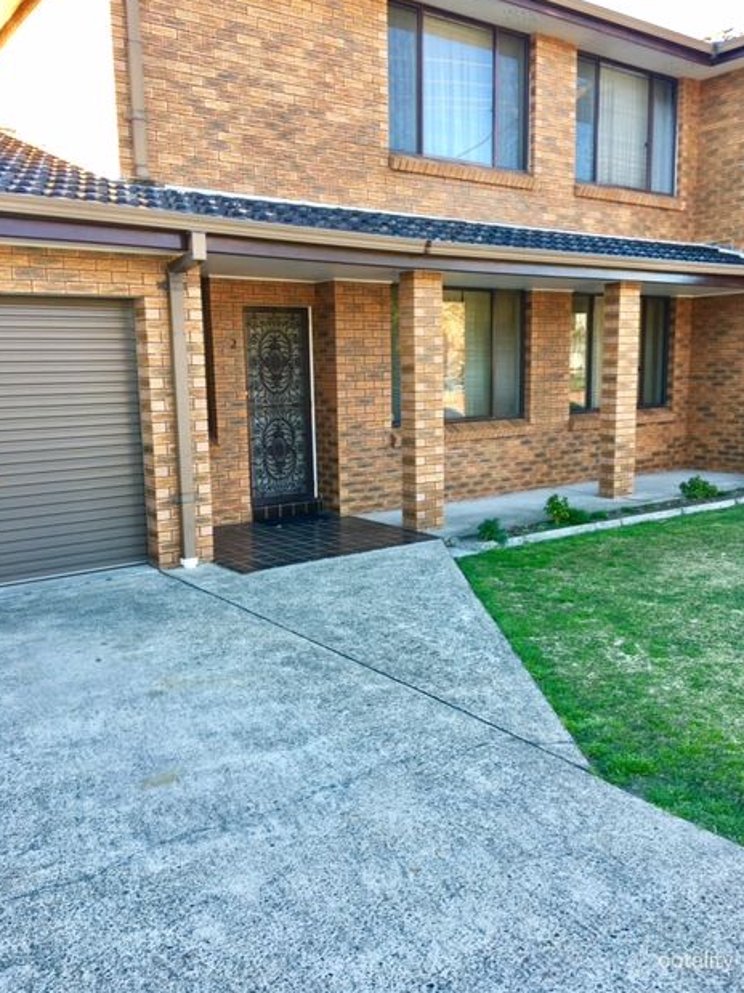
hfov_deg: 46.8
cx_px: 375
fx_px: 860
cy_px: 491
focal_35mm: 30
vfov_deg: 60.0
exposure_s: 1/100
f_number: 2.2
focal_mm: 4.15
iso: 32
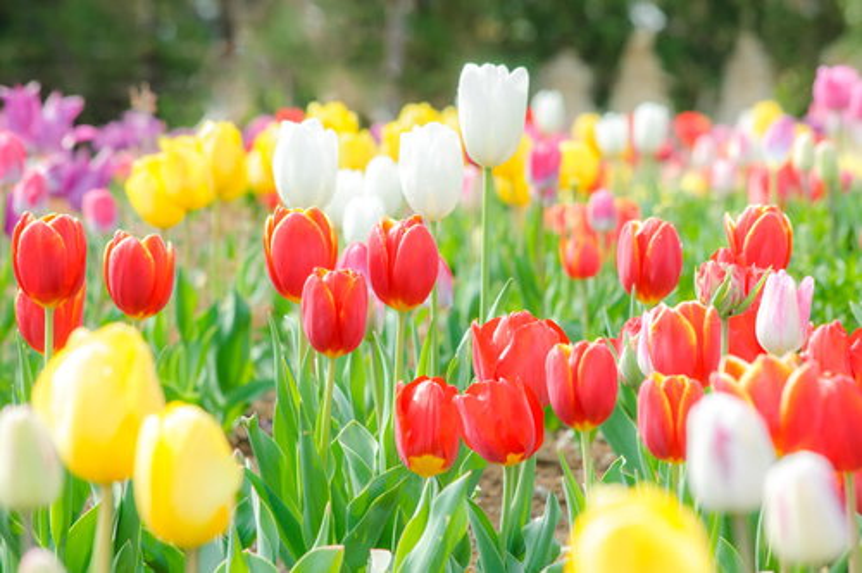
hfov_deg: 11.0
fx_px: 4484
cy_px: 286
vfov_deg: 7.3
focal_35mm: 188
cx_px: 431
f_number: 9
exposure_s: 1/250
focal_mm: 125
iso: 200
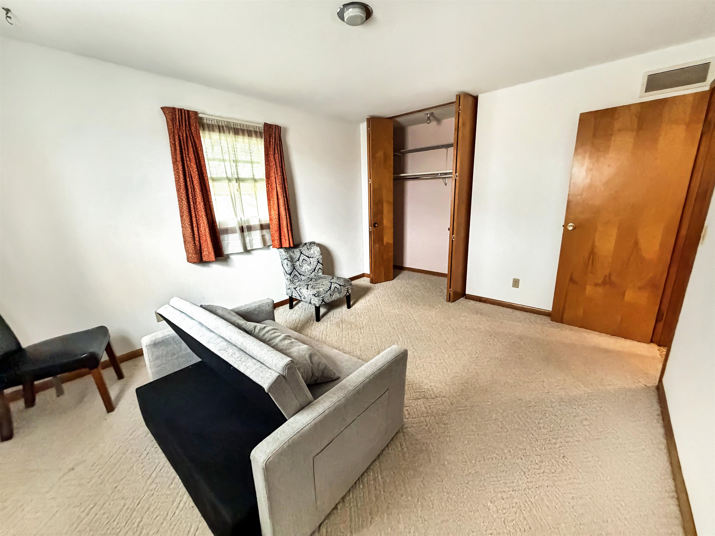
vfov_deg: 85.7
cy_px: 268
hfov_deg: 102.1
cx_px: 358
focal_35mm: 14
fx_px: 289
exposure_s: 1/60
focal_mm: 2.22
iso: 1000
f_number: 2.2
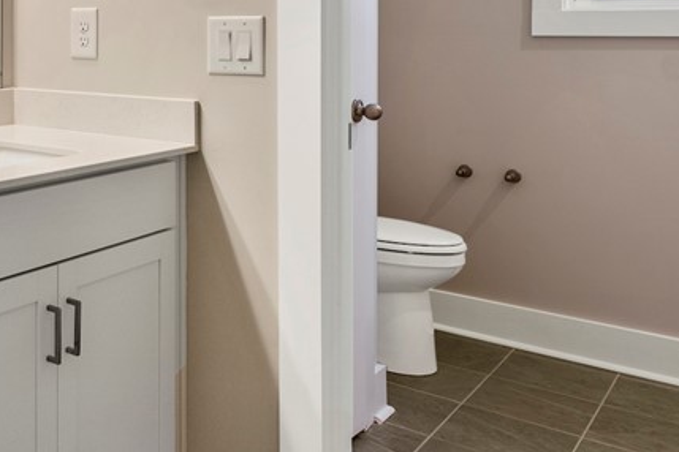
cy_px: 40
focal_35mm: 44
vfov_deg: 29.5
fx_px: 821
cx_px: -46
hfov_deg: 38.3
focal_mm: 17.2
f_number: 5.6
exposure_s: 1/6
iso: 400
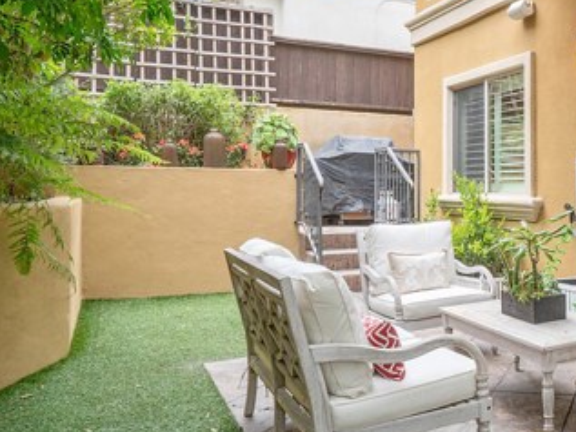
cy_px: 194
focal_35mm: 35
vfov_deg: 40.7
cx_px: 538
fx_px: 583
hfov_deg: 46.5
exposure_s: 1/60
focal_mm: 18
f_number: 11
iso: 125
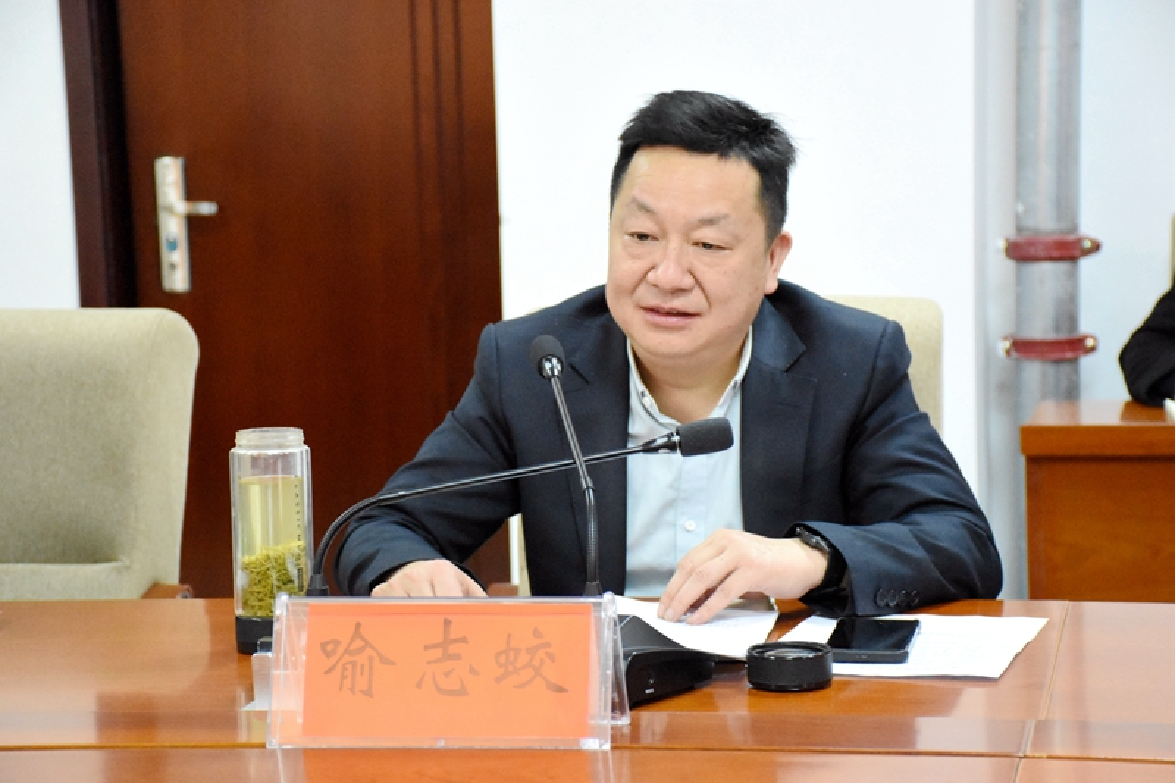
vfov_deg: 15.2
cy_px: 392
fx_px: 2937
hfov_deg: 22.6
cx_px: 588
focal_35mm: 90
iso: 8000
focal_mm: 60
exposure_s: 1/100
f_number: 5
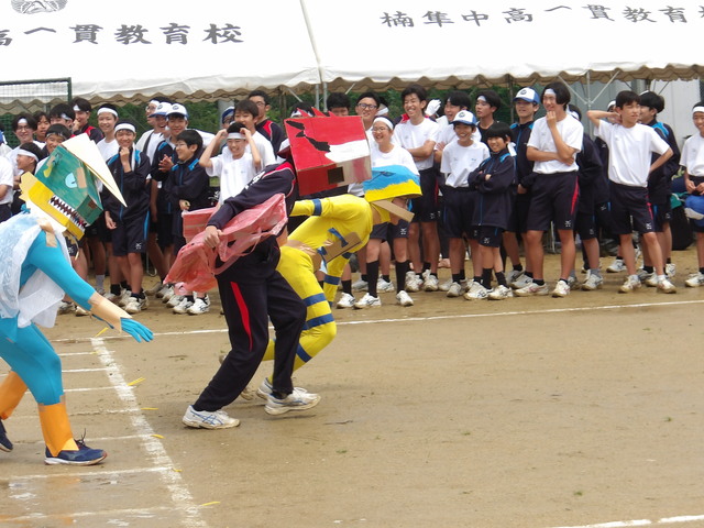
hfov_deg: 18.2
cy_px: 264
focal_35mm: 108
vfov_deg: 13.7
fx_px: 2196
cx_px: 352
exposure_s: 1/416
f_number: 6.6
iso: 100
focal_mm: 19.6
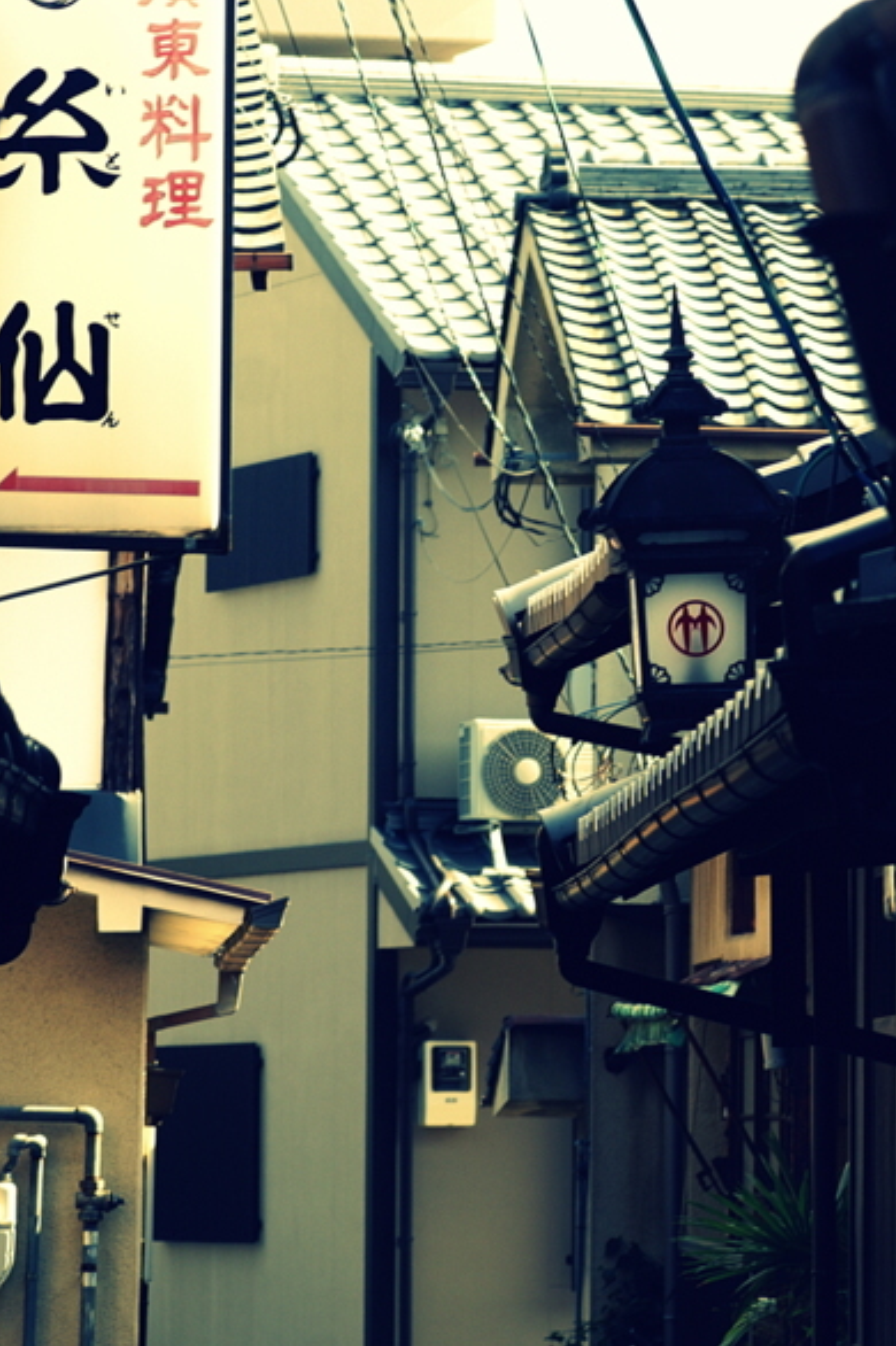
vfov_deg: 7.9
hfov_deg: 5.2
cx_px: 680
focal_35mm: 262
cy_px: 616
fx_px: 9792
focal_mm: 100
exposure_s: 1/125
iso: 125
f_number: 7.1
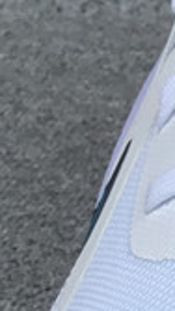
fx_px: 1501
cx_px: 642
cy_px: 474
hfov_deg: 5.9
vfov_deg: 11.3
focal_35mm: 182
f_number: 2.4
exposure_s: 1/314
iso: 25
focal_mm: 3.3
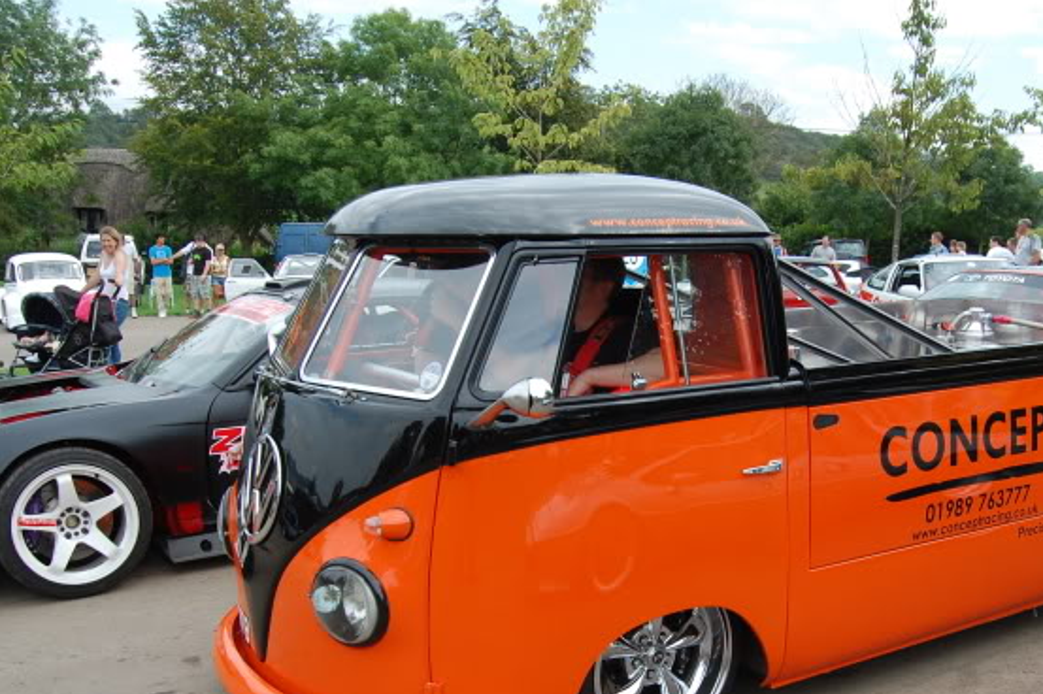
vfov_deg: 33.8
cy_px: 469
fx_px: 1129
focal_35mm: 39
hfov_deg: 49.3
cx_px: 629
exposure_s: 1/200
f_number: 7.1
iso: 200
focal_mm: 18
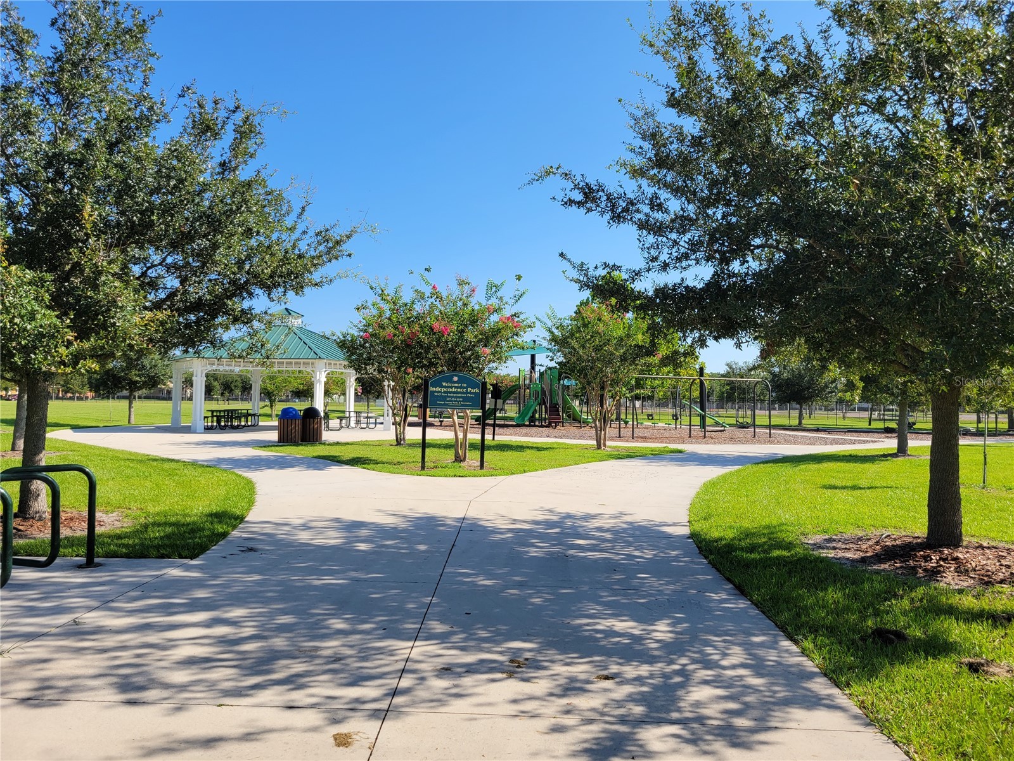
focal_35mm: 26
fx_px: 762
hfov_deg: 67.3
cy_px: 380
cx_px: 507
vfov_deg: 53.1
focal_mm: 5.4
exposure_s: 1/1681
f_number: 1.8
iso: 40
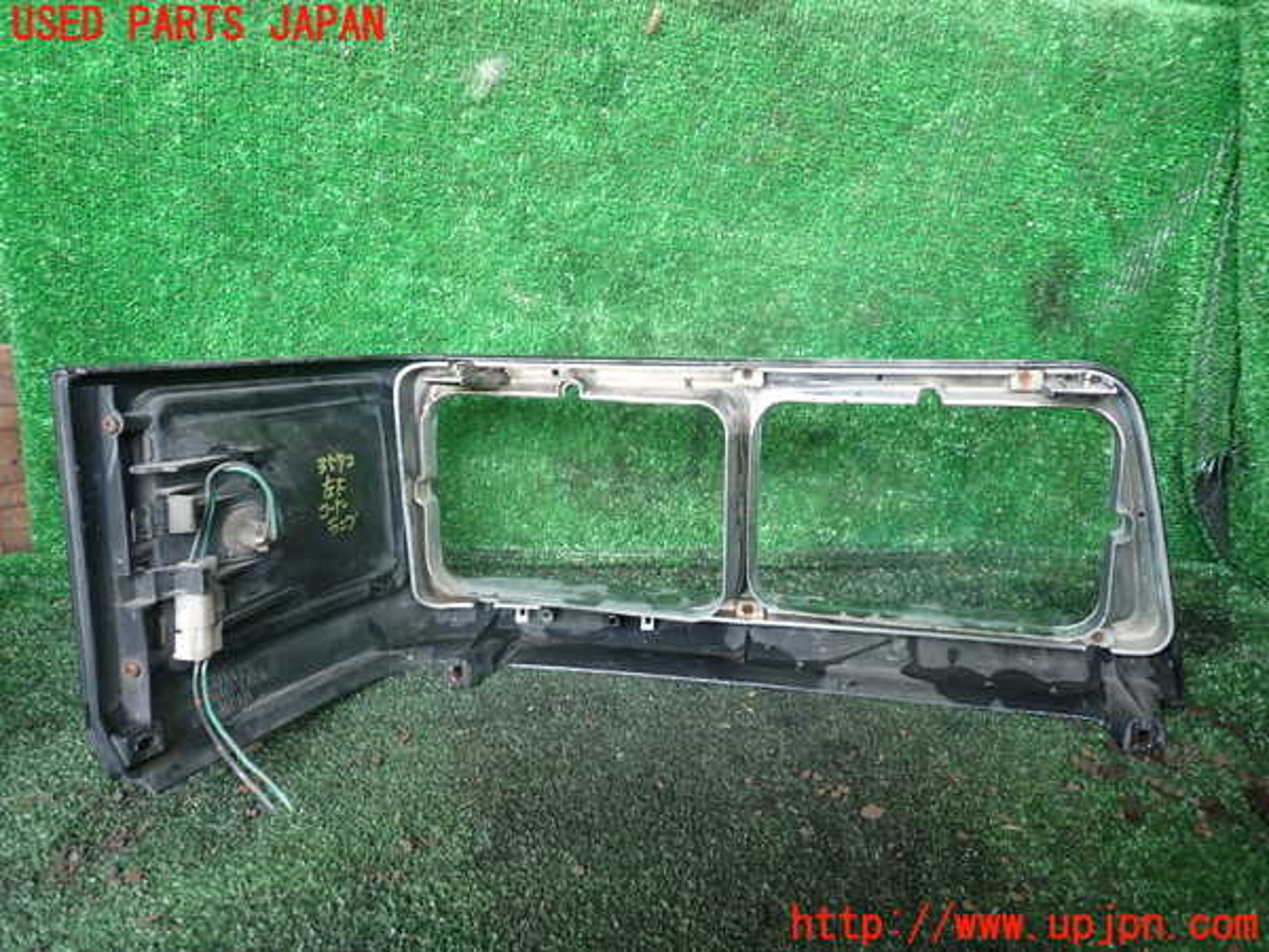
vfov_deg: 54.9
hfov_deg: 69.4
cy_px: 476
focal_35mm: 25
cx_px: 634
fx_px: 916
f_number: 2
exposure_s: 1/30
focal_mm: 4.5
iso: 200
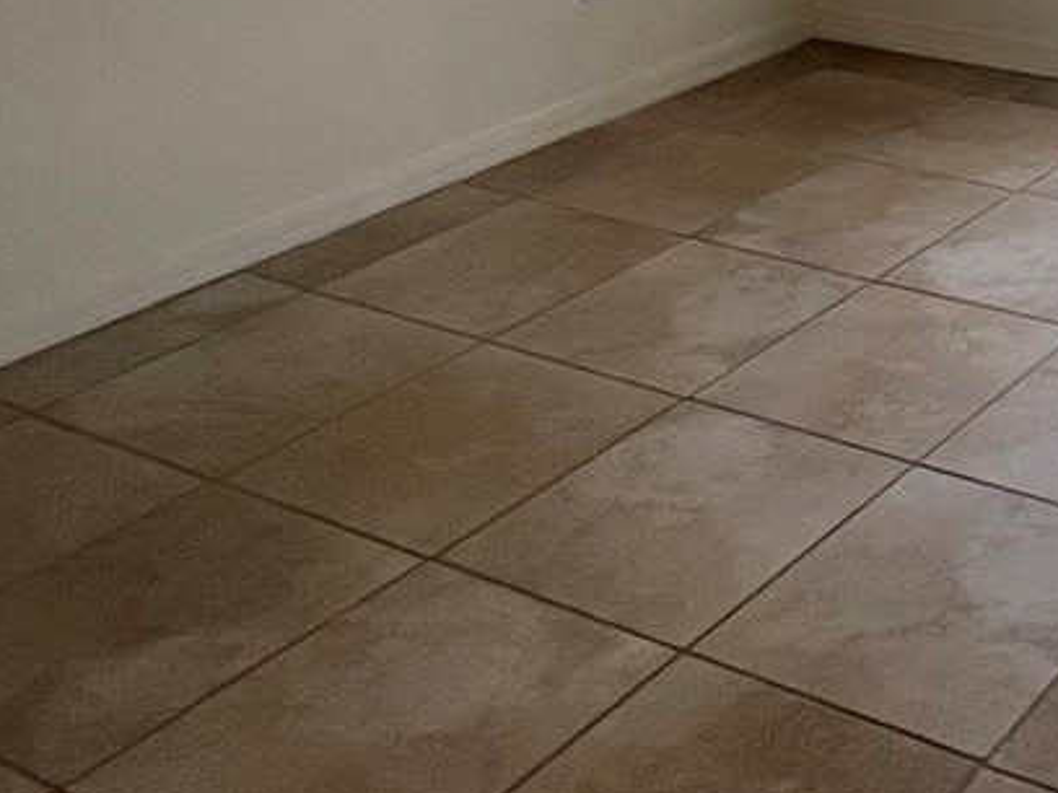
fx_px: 1559
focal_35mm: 51
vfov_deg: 23.8
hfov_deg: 30.1
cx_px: 1361
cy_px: -332
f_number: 1.8
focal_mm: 1.57
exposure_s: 1/120
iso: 100
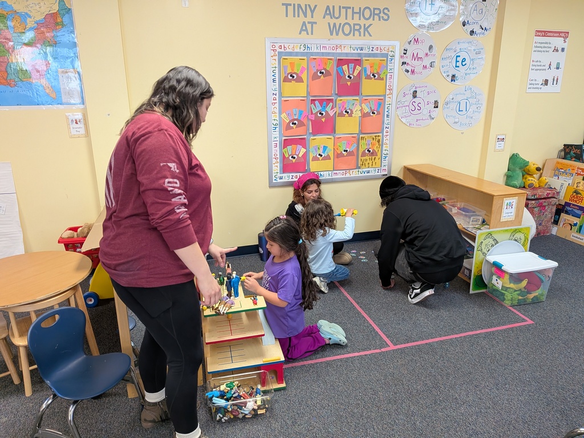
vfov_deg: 56.8
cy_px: 219
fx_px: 405
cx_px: 292
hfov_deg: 71.6
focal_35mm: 24
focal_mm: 4.53
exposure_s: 1/100
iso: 349
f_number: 1.7
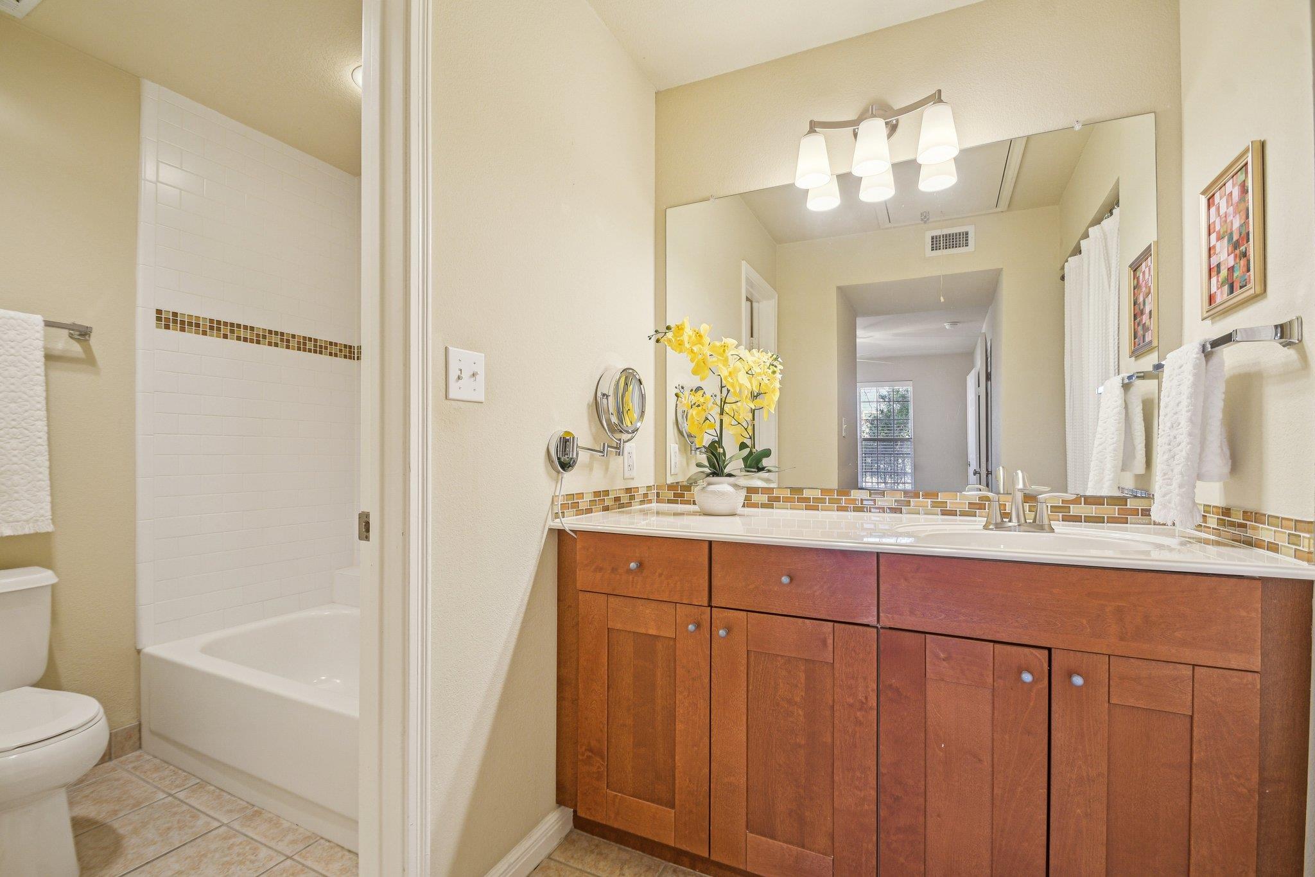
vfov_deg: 77.3
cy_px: 438
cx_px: 658
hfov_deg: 100.4
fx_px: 548
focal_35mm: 15
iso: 400
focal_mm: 10
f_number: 8
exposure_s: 1/6
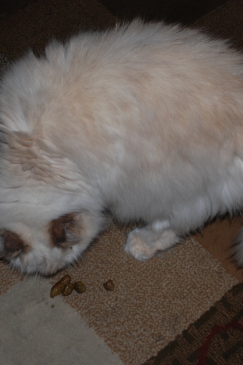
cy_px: 184
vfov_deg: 23.6
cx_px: 137
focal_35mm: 86
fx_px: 871
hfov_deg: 15.9
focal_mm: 38
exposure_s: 1/60
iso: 200
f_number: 4.5
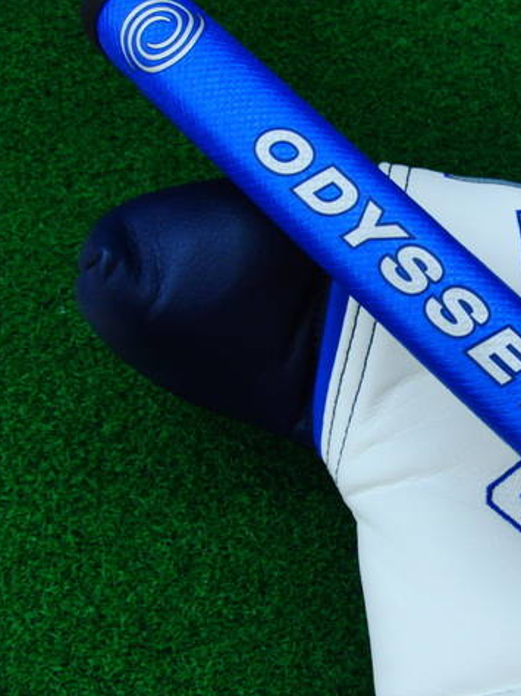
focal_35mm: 50
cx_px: 453
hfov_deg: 28.1
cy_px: 348
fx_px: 1004
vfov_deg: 38.2
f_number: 3.6
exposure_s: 1/80
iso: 250
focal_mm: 6.42
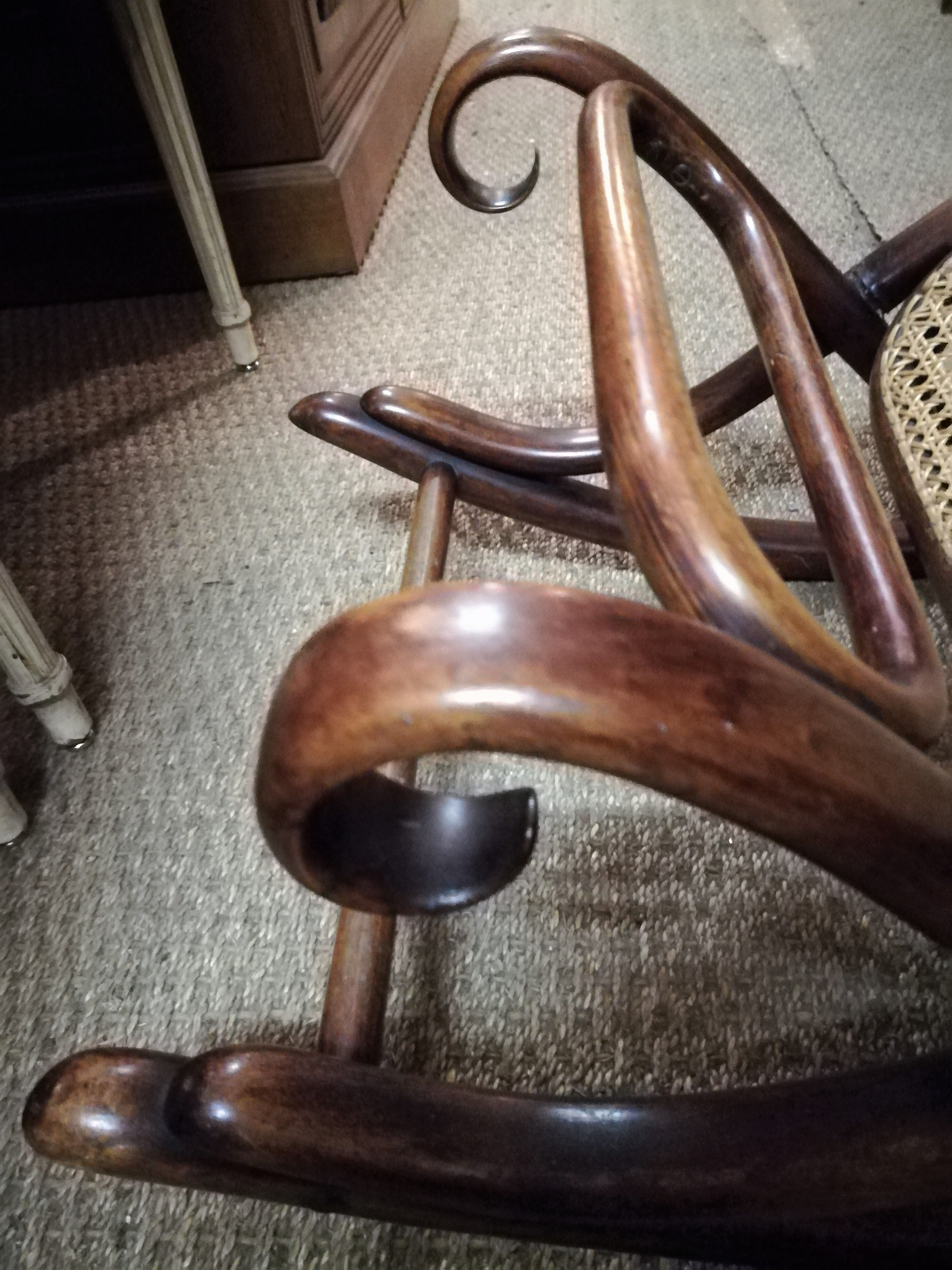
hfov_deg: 53.1
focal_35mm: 26
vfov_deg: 67.3
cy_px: 635
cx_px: 476
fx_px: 953
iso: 3200
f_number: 2.2
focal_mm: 3.83
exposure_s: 1/14.3
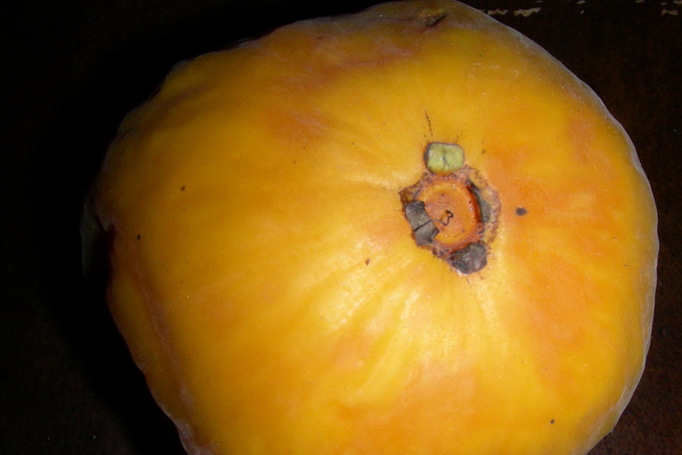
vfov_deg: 27.0
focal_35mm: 50
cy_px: 262
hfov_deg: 39.5
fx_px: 947
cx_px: 393
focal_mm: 6.3
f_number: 6.8
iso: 50
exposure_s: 1/60.1
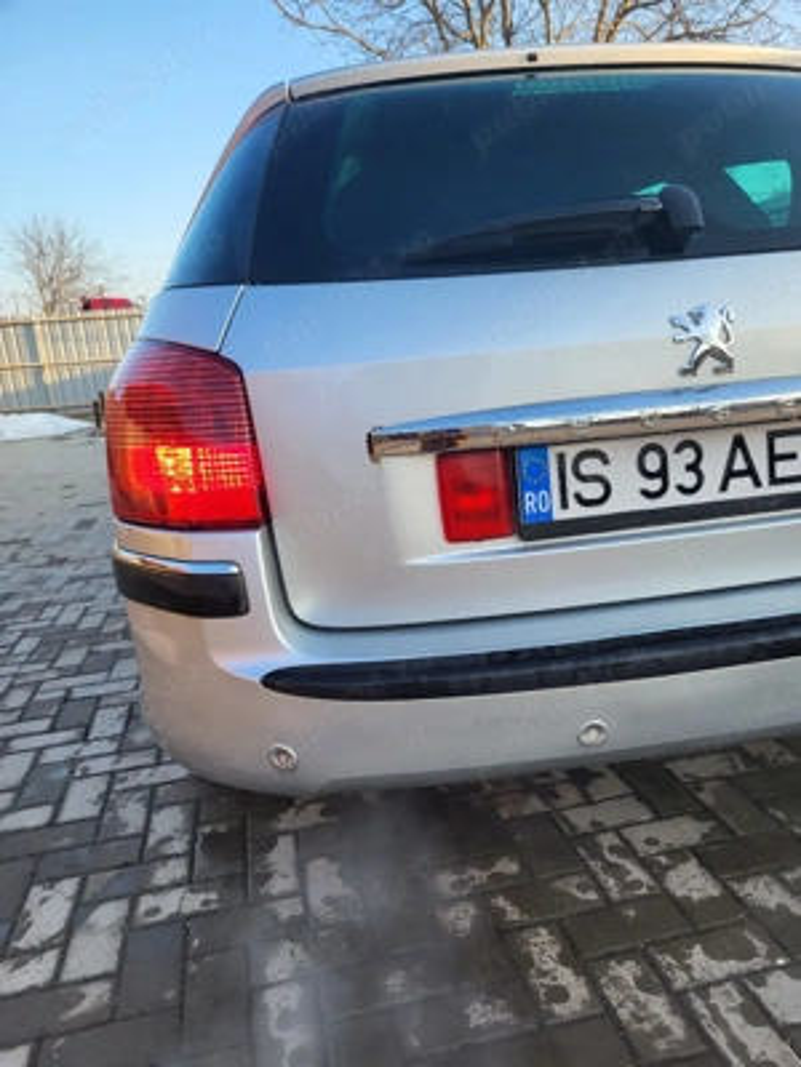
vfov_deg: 67.3
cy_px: 534
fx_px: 802
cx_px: 400
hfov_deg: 53.1
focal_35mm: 26
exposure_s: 1/417
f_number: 1.8
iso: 40
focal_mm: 5.4
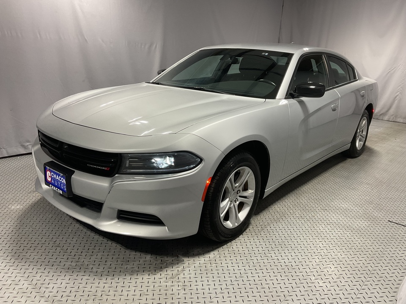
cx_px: 203
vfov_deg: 48.2
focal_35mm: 29
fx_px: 340
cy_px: 152
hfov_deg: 61.7
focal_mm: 3
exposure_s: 1/120
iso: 50
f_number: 1.8
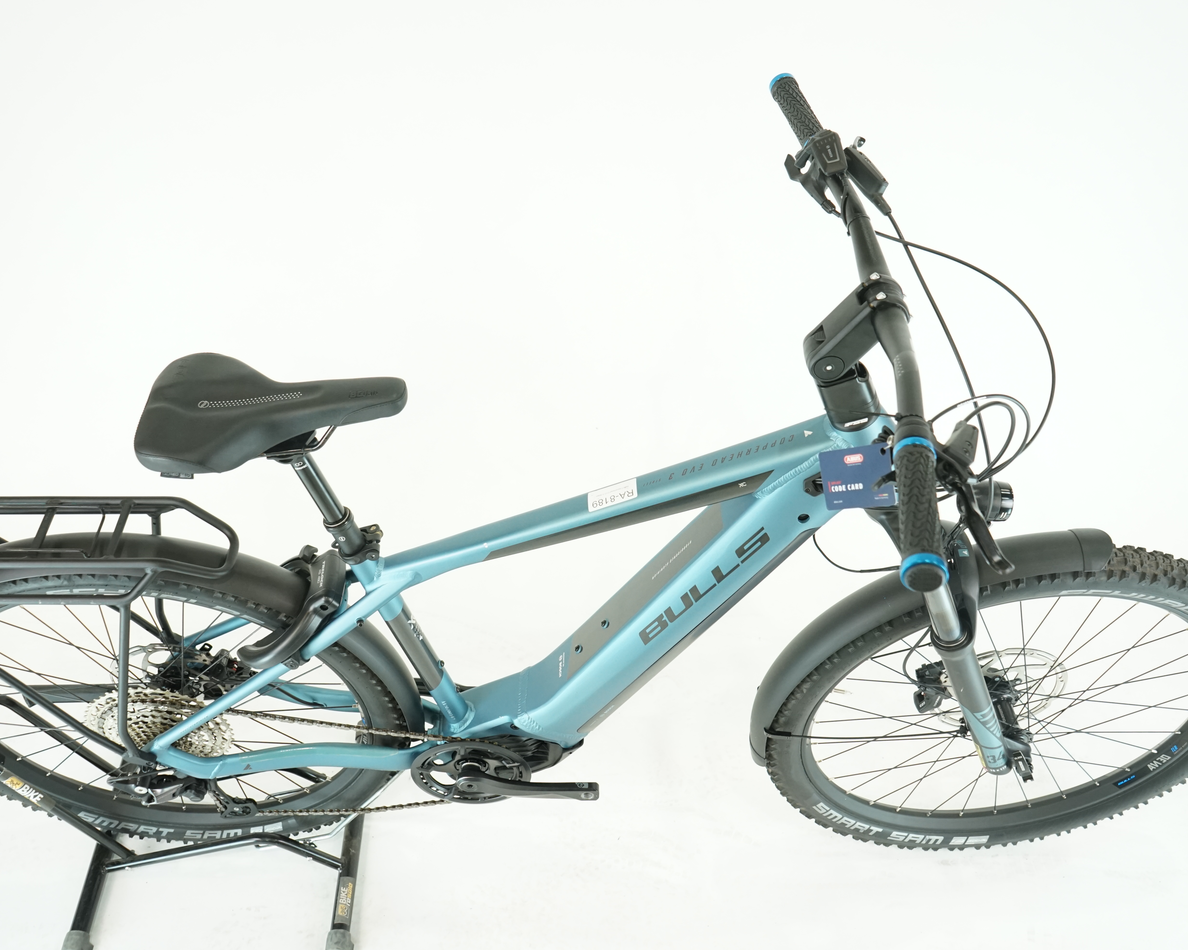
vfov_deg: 45.8
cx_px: 570
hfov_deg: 55.6
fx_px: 1125
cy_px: 472
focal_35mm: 32
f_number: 5.6
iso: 1600
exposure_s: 1/125
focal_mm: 28
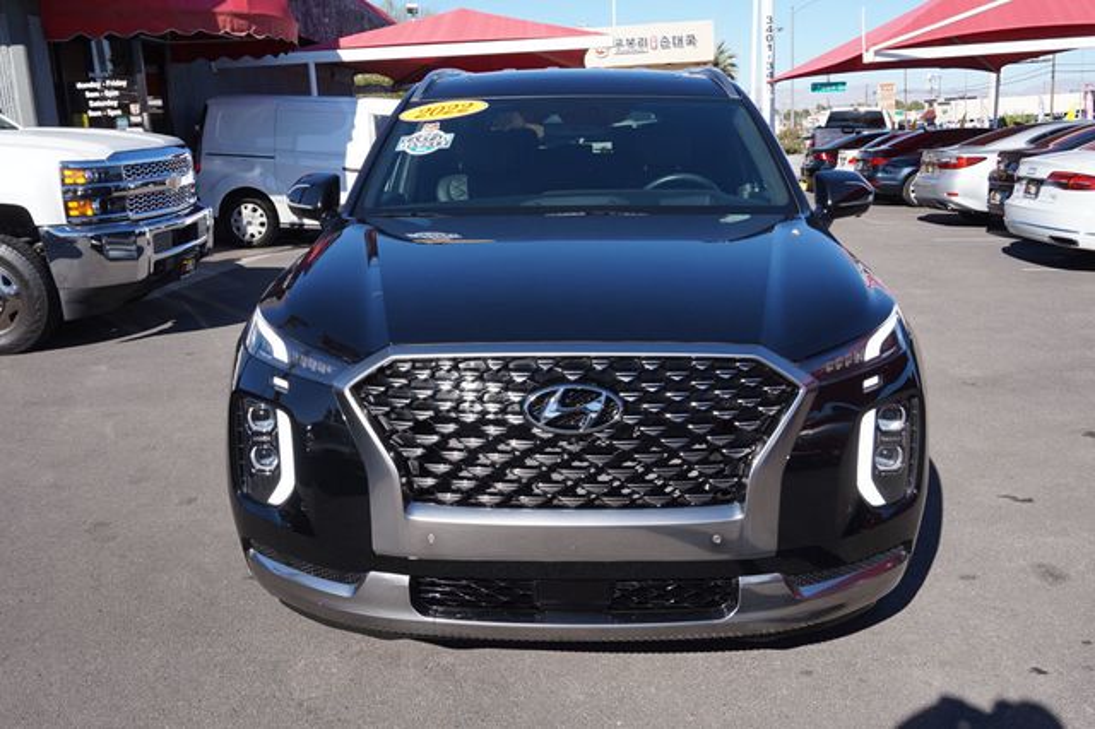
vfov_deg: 38.3
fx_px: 1049
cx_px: 548
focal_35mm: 34
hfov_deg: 55.1
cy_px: 364
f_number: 8
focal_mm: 23
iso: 100
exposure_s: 1/250
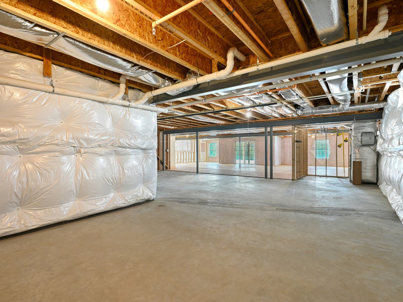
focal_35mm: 18
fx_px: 210
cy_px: 151
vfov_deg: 71.6
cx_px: 198
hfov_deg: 87.7
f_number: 8
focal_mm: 16
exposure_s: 1/1.25
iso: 400
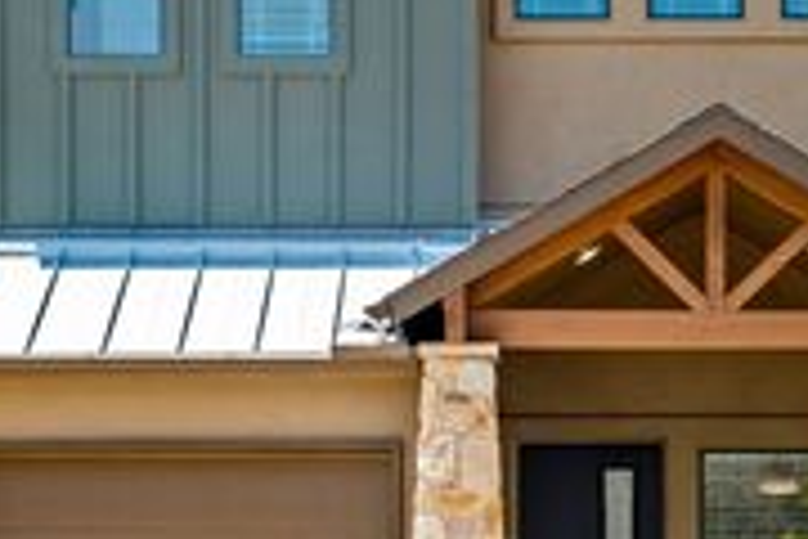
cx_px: 534
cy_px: 265
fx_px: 3860
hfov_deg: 11.9
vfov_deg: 8.0
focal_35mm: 172
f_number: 9
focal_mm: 62
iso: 50
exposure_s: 1/6
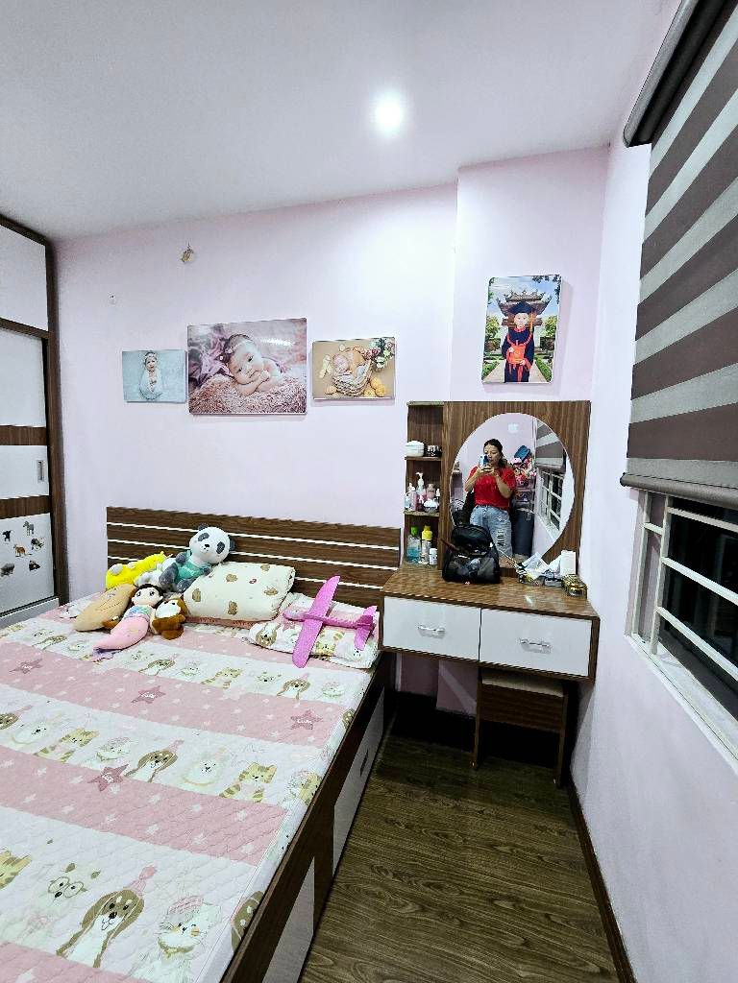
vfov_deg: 106.2
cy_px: 492
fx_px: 370
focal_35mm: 13
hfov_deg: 89.9
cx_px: 369
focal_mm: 2.2
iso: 250
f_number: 2.2
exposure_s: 1/50
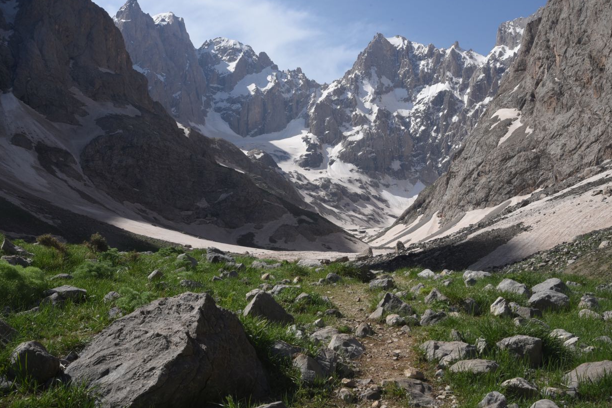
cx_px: 315
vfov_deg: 38.9
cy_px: 202
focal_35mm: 34
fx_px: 578
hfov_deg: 55.8
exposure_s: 1/125
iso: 160
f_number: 16
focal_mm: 32
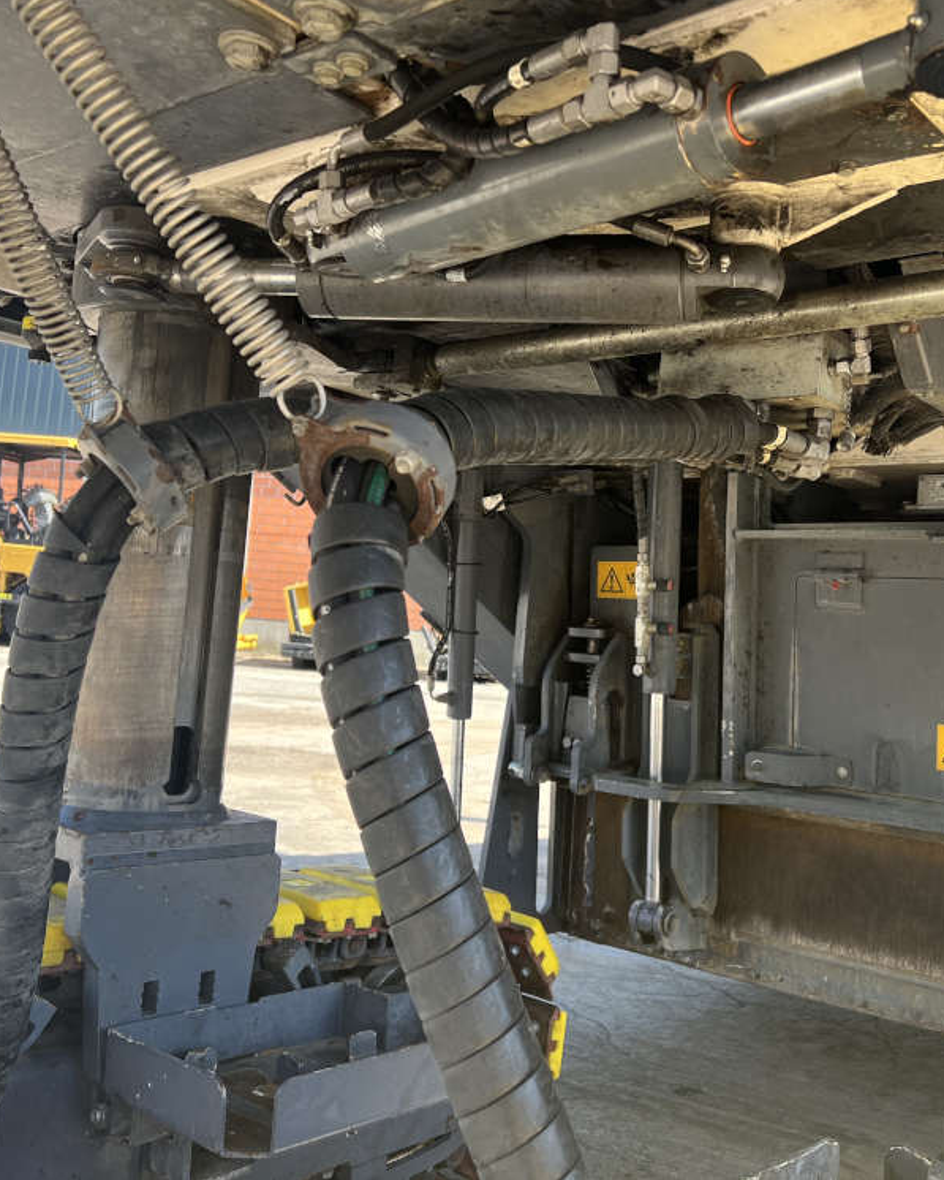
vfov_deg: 52.8
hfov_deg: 43.2
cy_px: 588
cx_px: 542
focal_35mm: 34
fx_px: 1187
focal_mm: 5.7
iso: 50
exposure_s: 1/394
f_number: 1.5
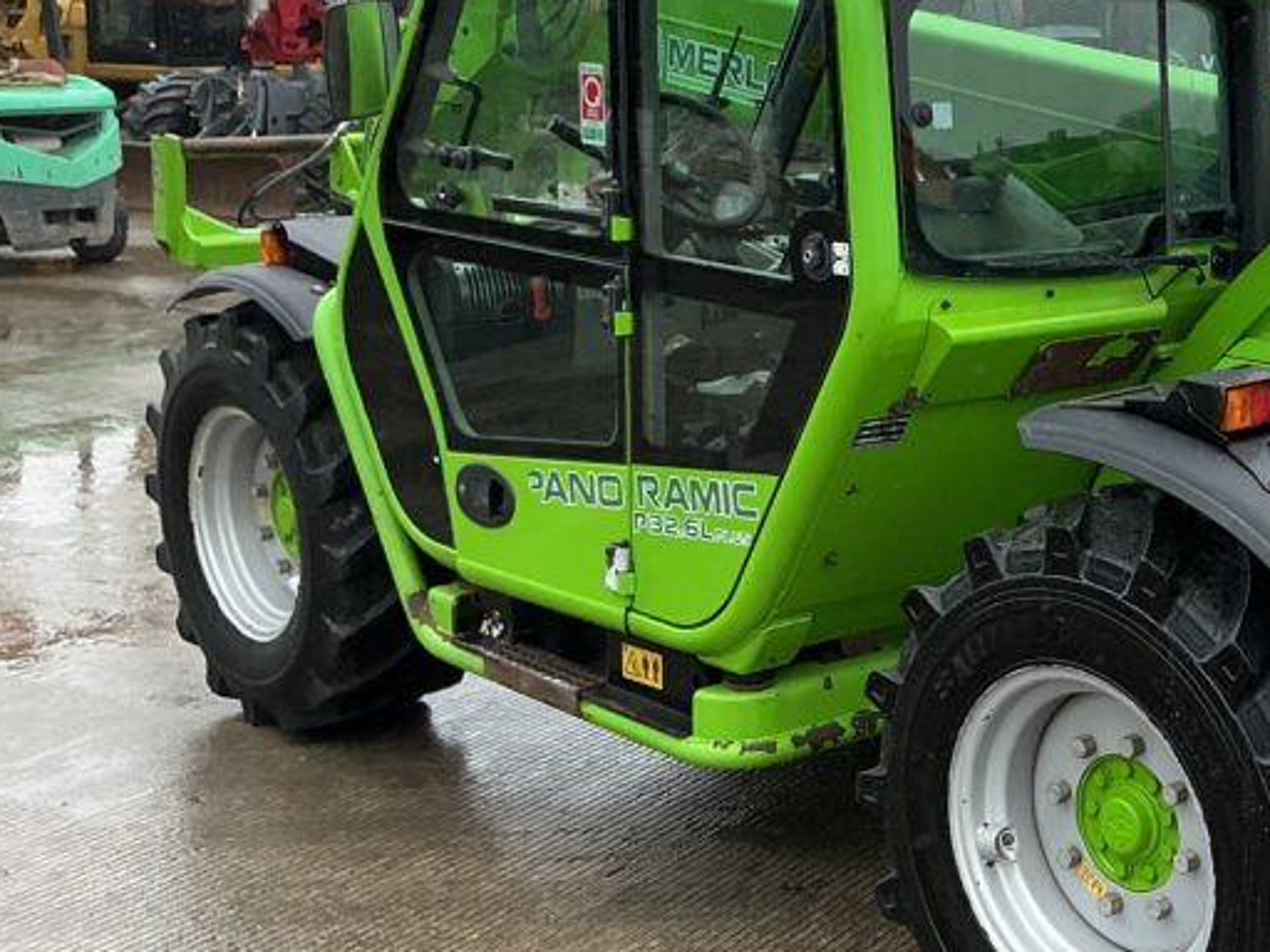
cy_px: 429
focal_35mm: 56
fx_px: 2055
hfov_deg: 32.1
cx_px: 1215
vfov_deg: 26.1
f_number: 1.8
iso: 25
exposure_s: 1/262
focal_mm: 3
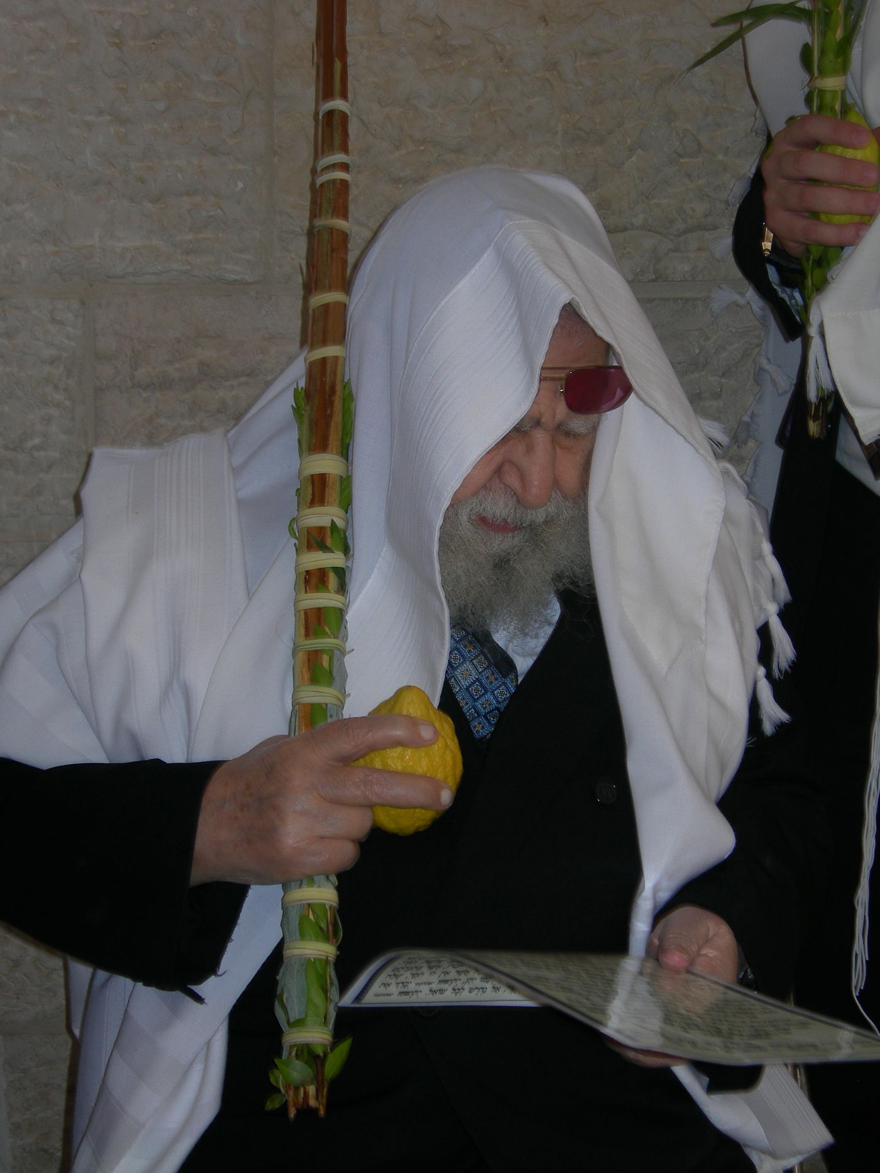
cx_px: 440
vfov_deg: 31.7
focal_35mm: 61
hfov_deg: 24.0
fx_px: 2067
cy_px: 586
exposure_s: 1/60.1
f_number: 3.5
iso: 50
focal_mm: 12.7
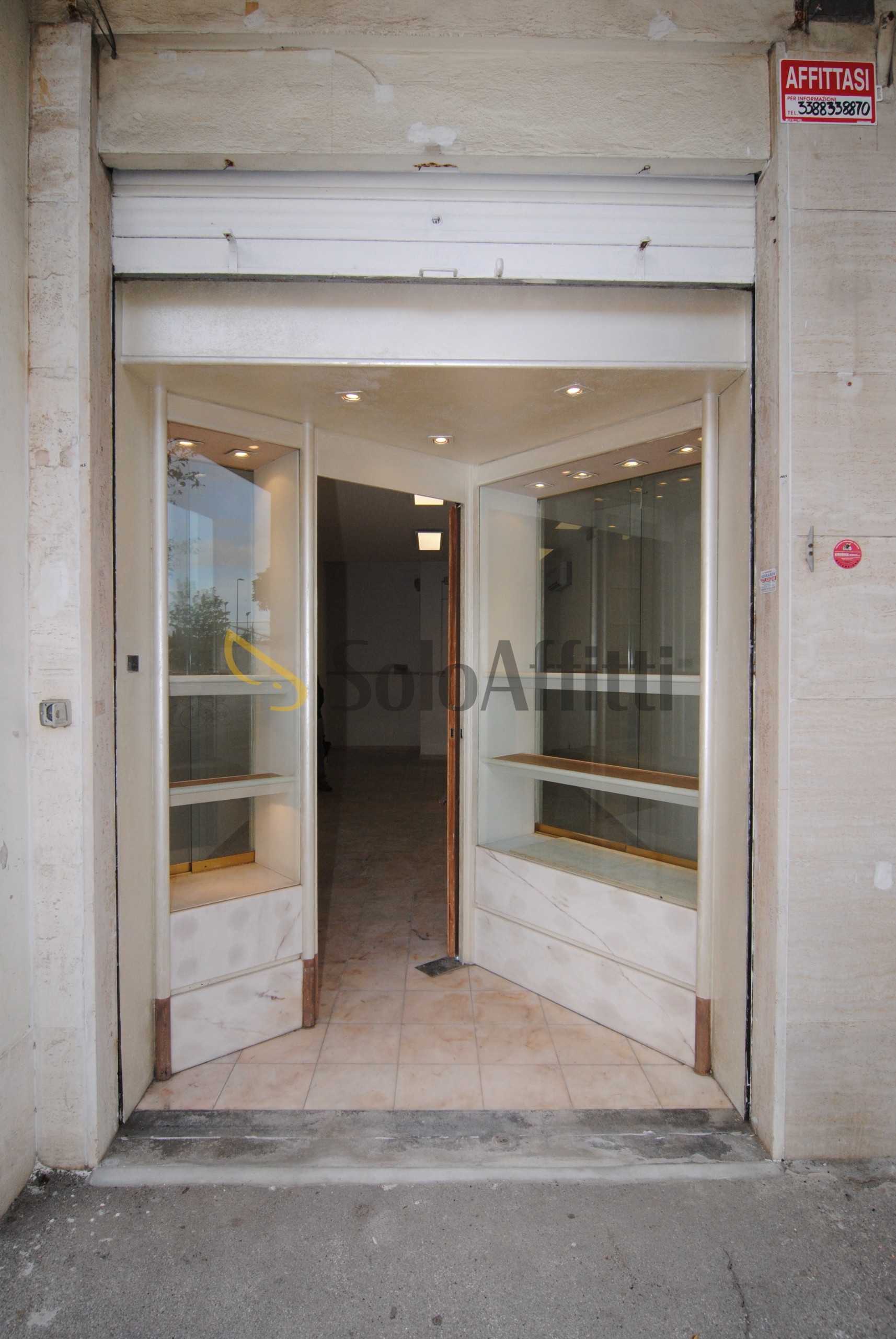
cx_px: 448
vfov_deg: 89.9
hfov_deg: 67.5
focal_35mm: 18
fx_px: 670
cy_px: 670
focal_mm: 12
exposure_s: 1/200
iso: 400
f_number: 8
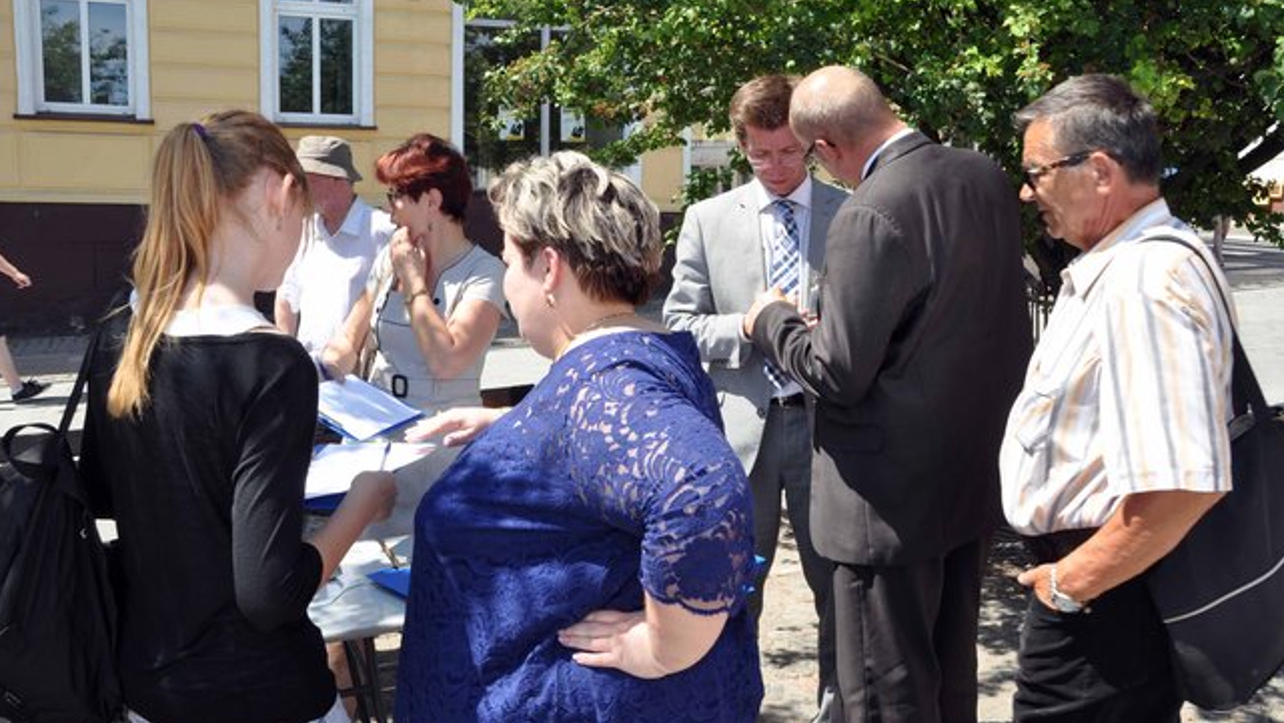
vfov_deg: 33.7
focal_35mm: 35
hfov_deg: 56.6
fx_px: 1192
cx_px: 645
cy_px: 348
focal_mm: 22
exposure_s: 1/125
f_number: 14
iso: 250
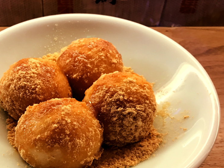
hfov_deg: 41.5
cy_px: 119
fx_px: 291
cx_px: 73
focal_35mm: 45
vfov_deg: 31.8
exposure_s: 1/17
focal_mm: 3.99
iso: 40
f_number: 1.8
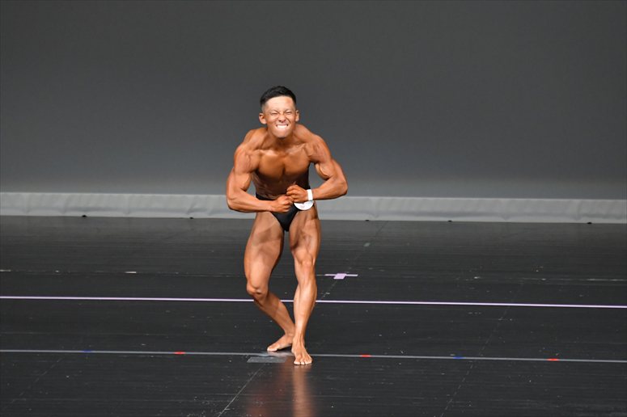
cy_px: 208
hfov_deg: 6.0
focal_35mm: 345
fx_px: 6006
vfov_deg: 4.0
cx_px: 314
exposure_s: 1/400
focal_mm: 230
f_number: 5.6
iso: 4000
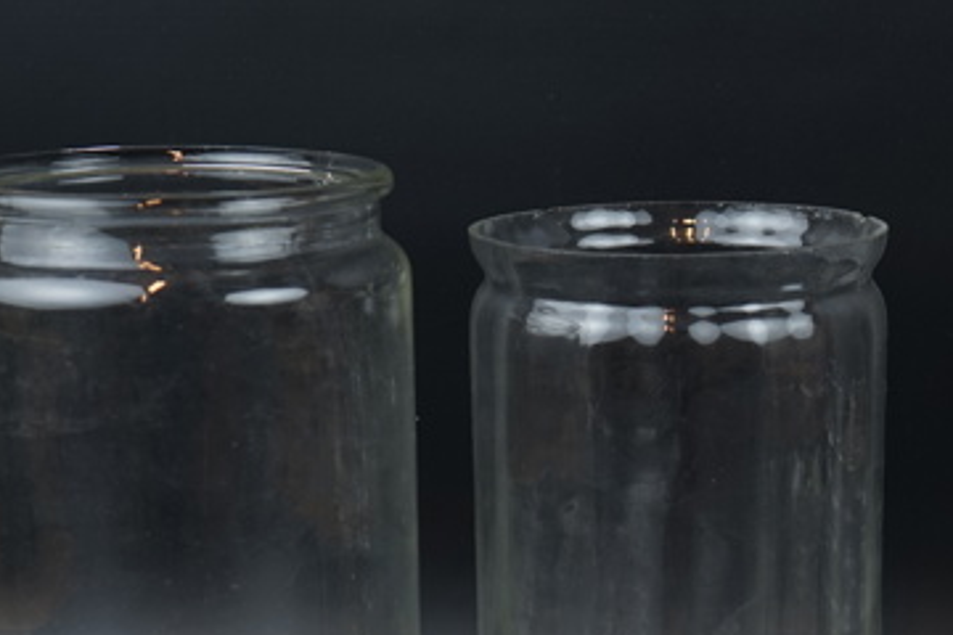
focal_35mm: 115
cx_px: 929
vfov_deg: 11.9
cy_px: 492
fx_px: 3044
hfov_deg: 17.4
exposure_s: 1/60
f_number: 4.5
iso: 100
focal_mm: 46
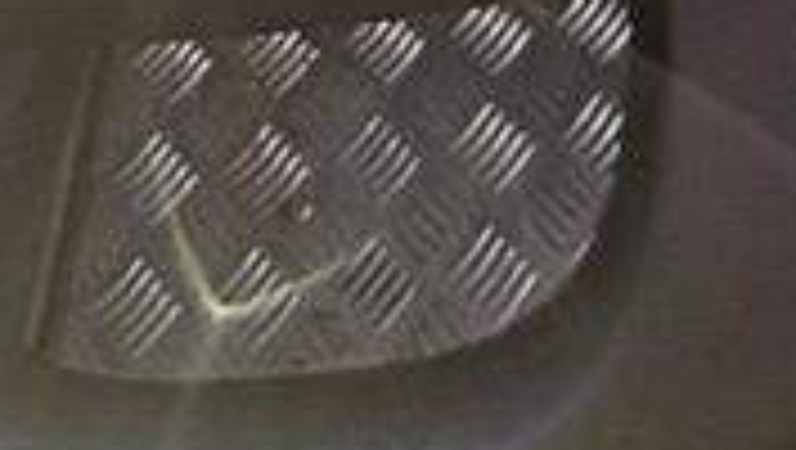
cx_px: 607
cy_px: -670
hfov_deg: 27.1
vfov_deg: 12.2
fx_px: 1627
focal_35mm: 77
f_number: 2.2
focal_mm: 2.22
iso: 80
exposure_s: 1/128
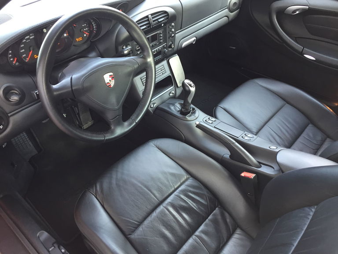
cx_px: 169
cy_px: 127
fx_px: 283
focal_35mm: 29
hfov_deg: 61.7
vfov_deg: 48.2
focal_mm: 4.15
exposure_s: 1/33
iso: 80
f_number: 2.2
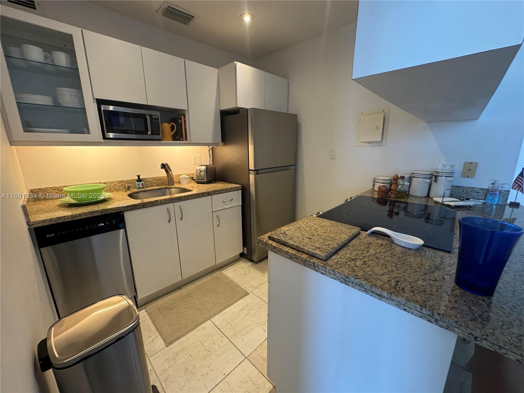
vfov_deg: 85.7
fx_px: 212
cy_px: 196
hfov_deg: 102.1
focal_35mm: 14
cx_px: 262
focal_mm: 2.22
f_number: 2.2
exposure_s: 1/60
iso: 200
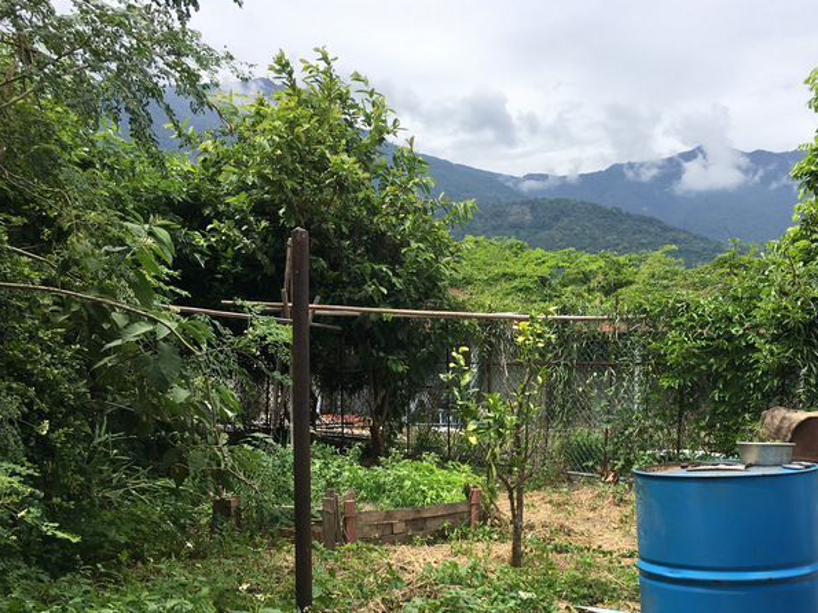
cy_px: 396
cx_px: 532
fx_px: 921
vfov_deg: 36.5
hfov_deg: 47.2
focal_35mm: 39
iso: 25
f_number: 2.2
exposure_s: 1/1183
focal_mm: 4.15
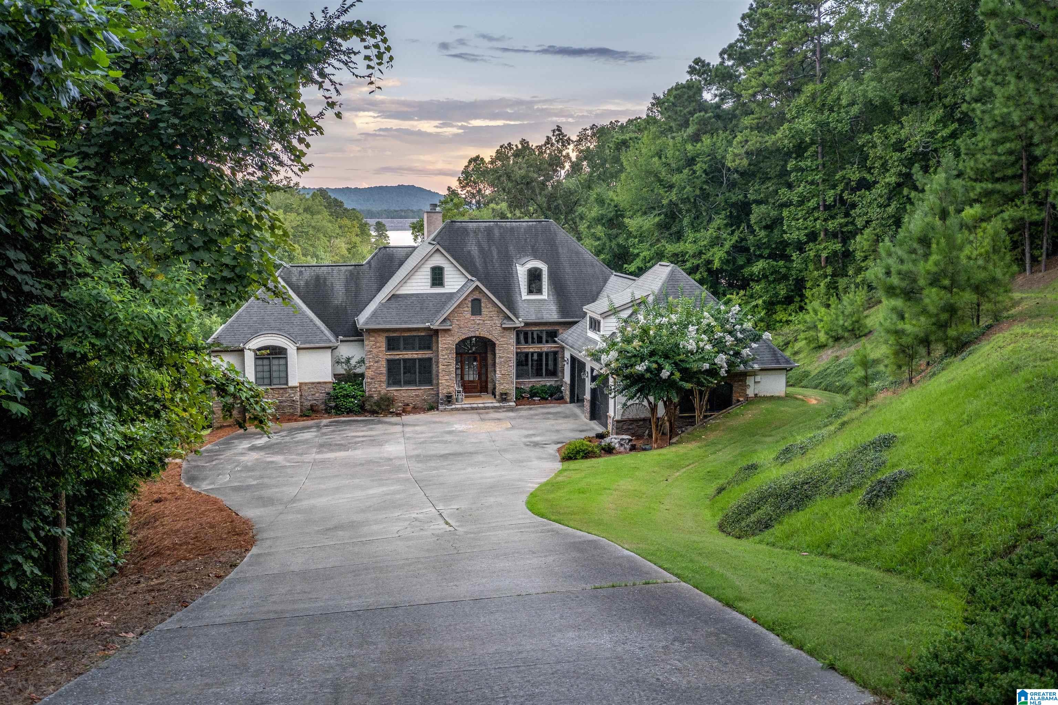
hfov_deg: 60.3
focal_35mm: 31
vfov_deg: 42.3
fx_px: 911
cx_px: 529
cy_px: 352
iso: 800
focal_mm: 20.9
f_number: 4
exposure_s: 1/400
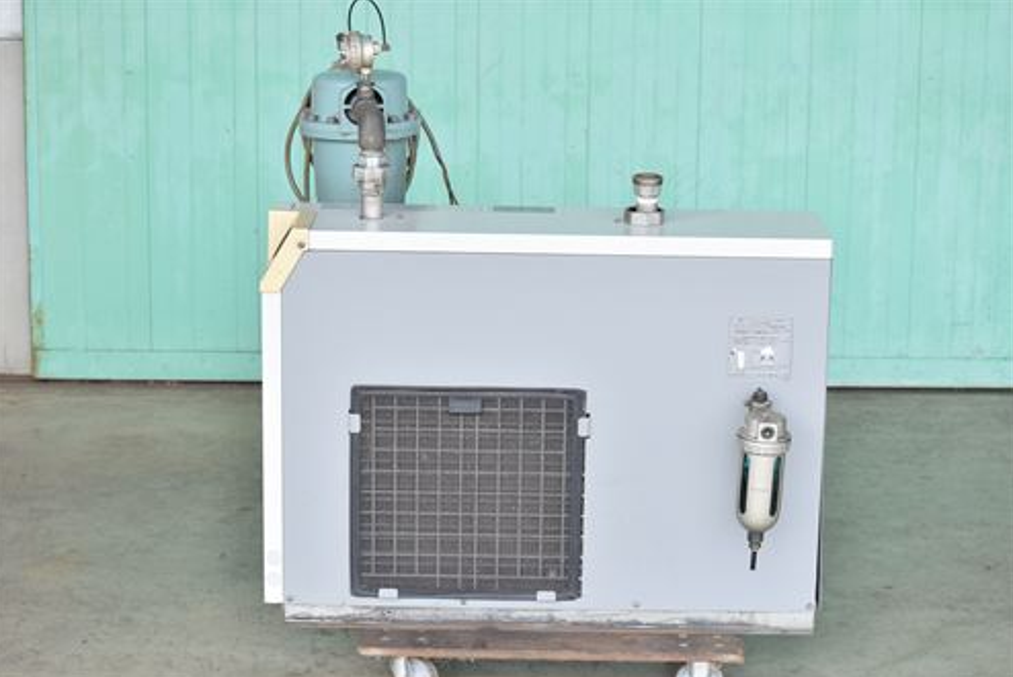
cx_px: 502
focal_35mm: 84
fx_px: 2351
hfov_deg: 24.3
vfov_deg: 16.4
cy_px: 341
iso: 1250
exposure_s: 1/1000
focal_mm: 55
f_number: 6.3
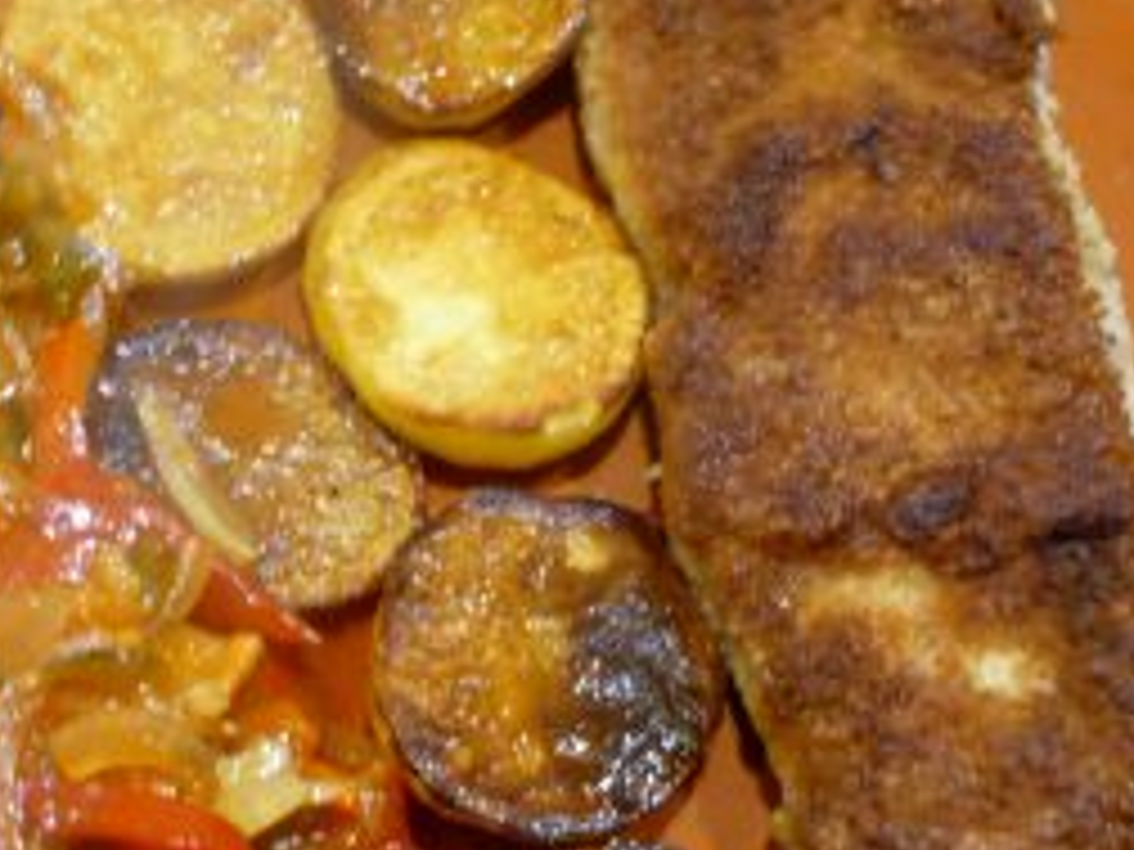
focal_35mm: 64
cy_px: 522
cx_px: 403
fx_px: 2097
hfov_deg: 30.1
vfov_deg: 22.9
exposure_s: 1/13
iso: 200
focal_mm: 5.8
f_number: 2.8
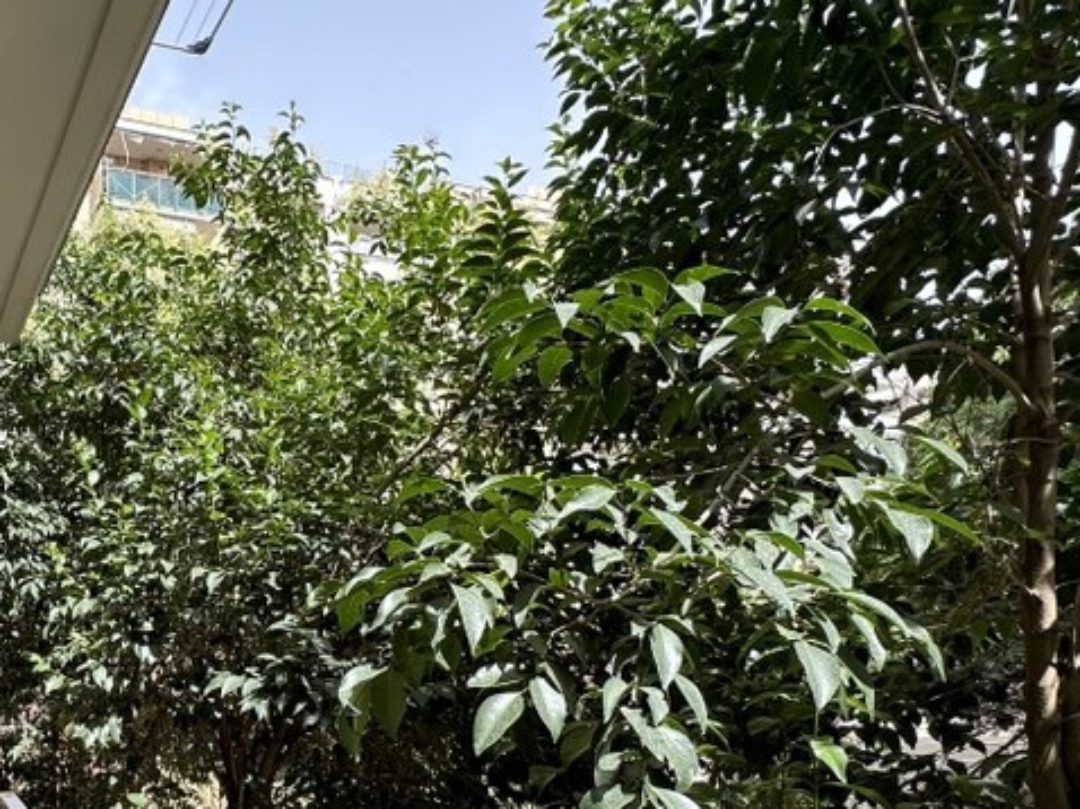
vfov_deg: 44.7
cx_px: 199
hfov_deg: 55.3
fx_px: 936
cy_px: 637
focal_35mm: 30
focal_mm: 2.22
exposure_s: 1/374
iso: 40
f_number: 2.2
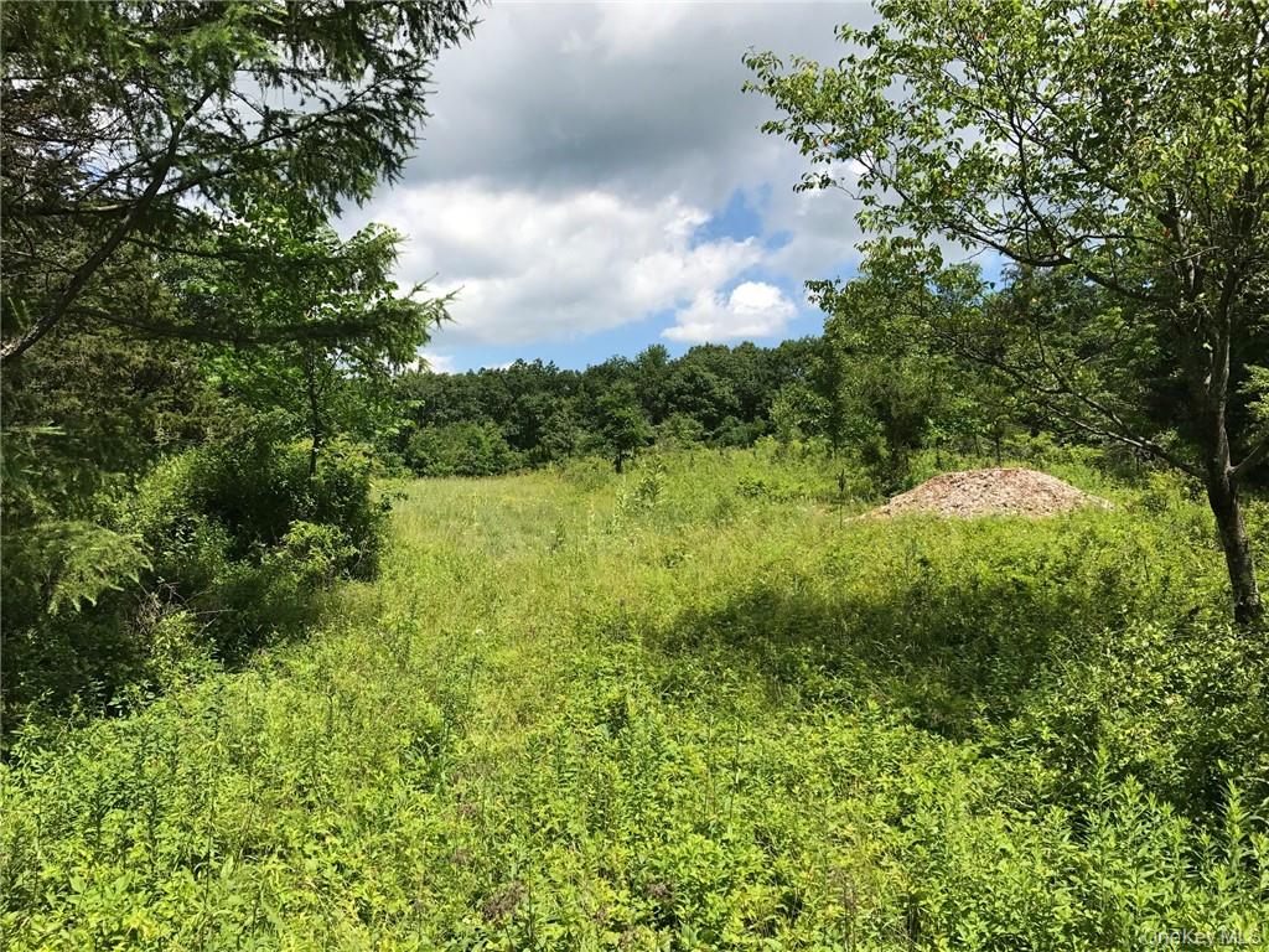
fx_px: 1026
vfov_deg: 49.7
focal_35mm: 28
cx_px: 634
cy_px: 476
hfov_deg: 63.4
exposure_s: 1/1953
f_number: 1.8
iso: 20
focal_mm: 3.99
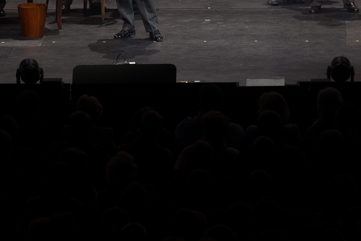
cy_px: -113
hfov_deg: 7.4
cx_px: 235
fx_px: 2808
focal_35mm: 280
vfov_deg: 4.9
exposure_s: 1/250
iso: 800
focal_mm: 70
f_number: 3.5
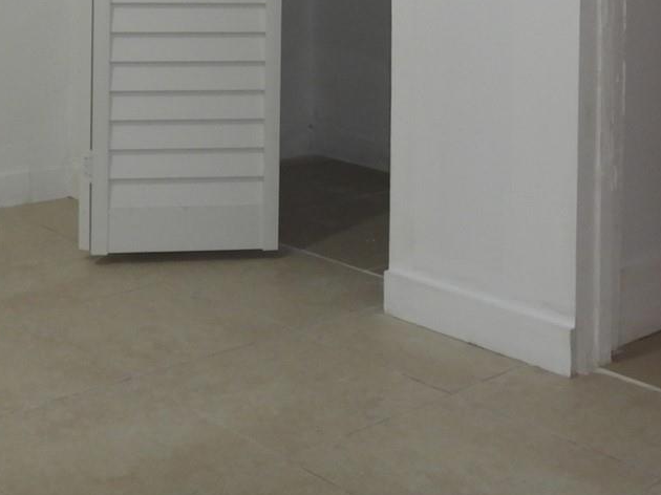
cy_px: -69
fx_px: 1164
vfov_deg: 22.5
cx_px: 173
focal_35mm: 61
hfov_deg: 31.2
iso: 200
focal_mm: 4.3
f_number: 2.8
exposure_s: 1/30
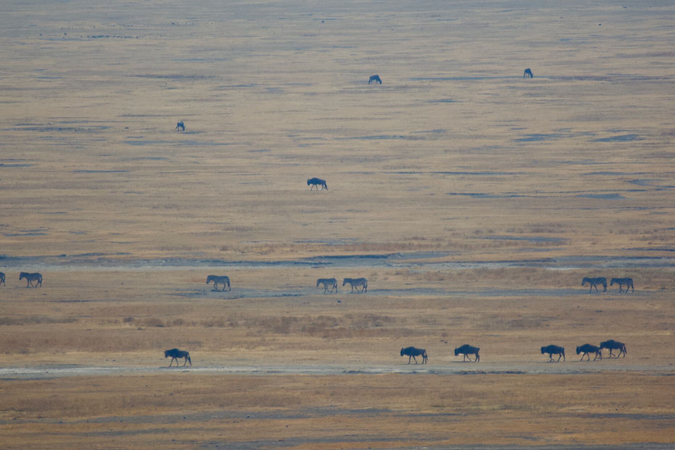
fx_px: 10873
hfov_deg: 3.6
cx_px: 360
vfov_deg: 2.4
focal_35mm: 580
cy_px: 283
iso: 720
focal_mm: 300
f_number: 5.6
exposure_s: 1/4000
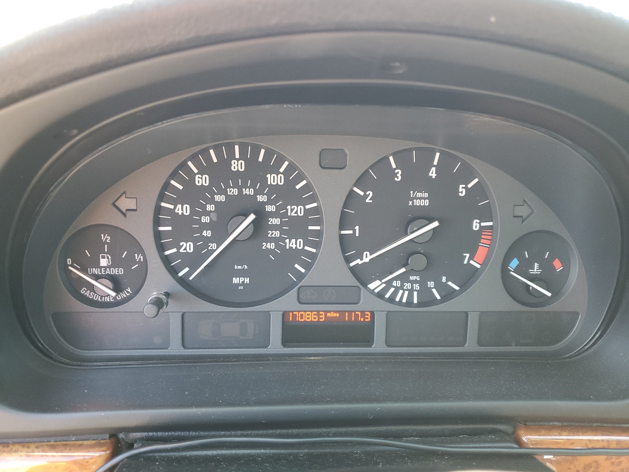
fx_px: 472
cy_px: 236
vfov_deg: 53.1
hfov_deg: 67.3
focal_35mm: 26
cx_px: 314
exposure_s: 1/60.2
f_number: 1.5
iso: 86
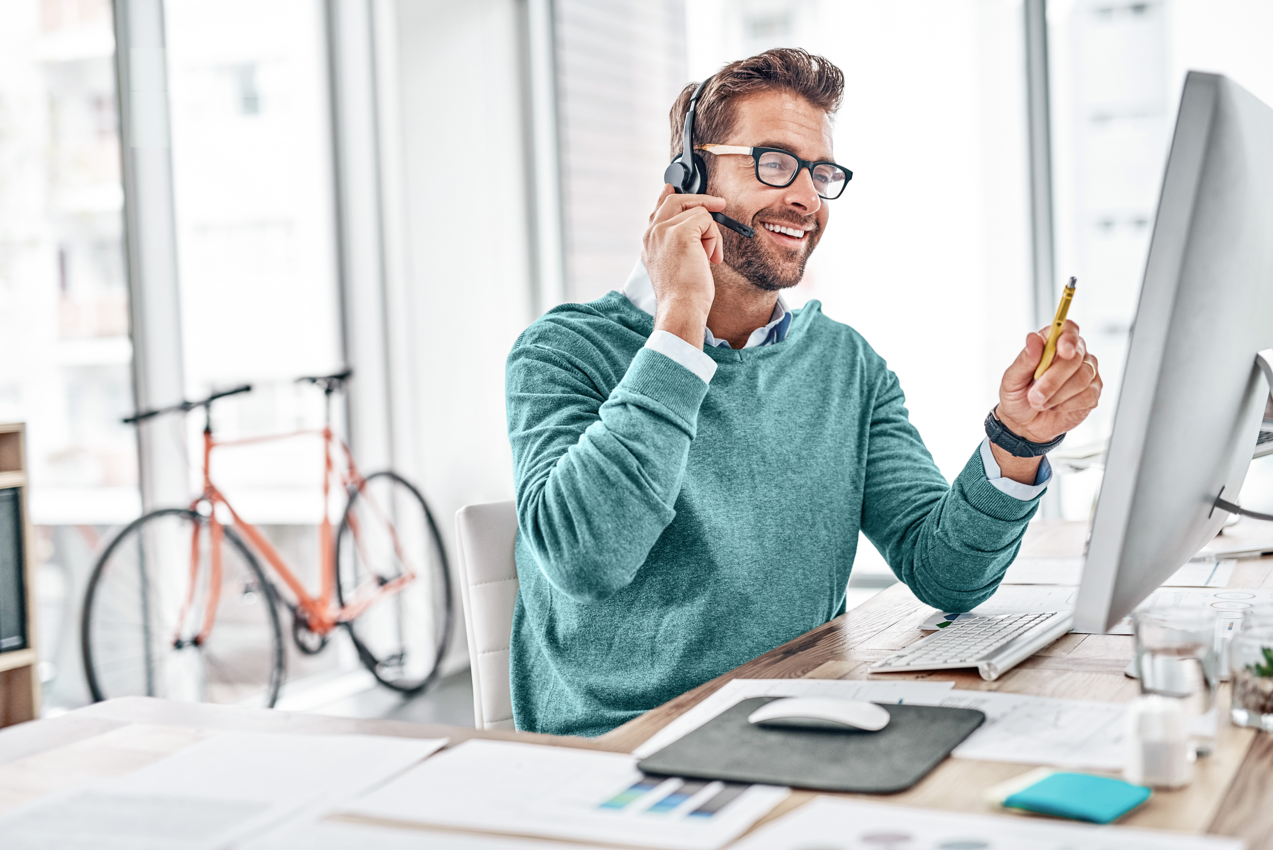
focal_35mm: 50
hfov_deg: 39.6
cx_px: 636
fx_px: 1769
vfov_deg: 27.0
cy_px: 425
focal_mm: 50
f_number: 2
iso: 250
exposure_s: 1/250
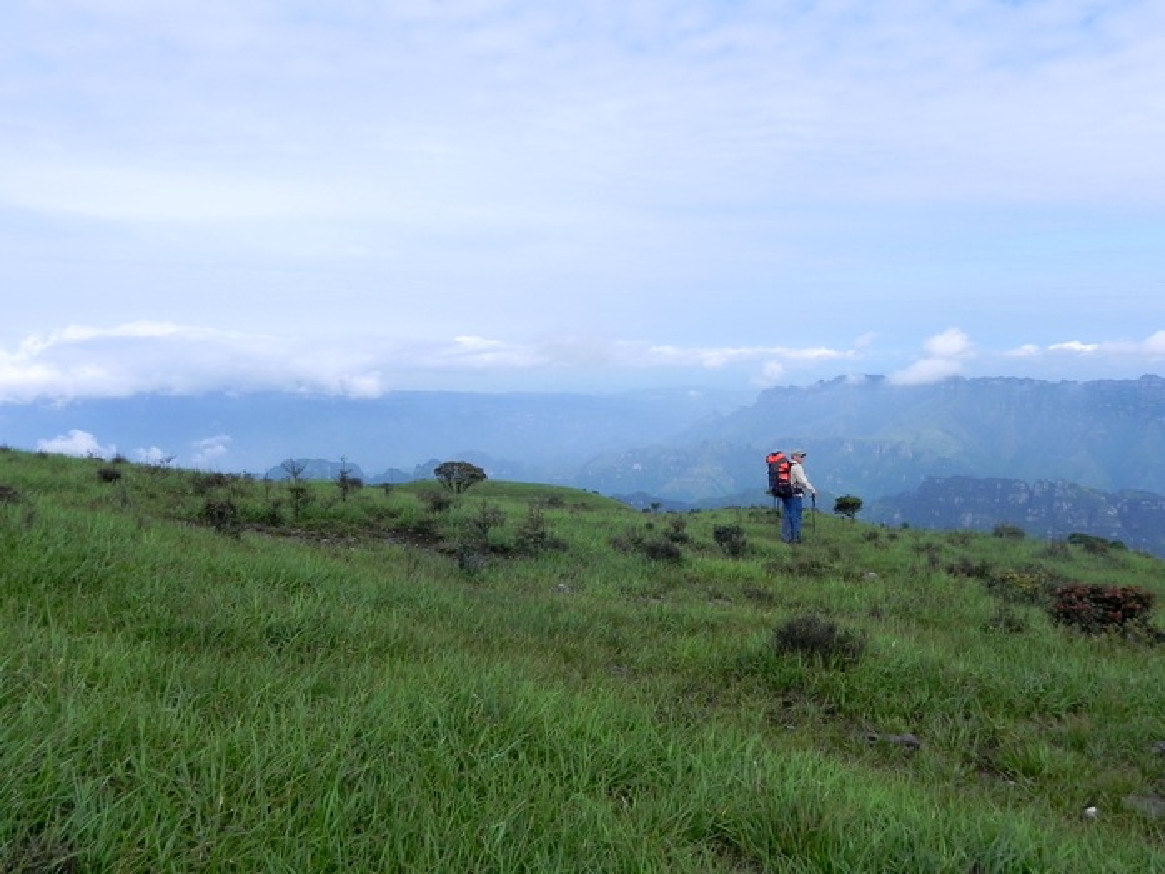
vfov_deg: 42.9
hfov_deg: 55.4
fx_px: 1111
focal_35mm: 33
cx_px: 582
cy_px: 437
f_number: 7.1
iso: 160
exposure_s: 1/365
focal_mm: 5.9
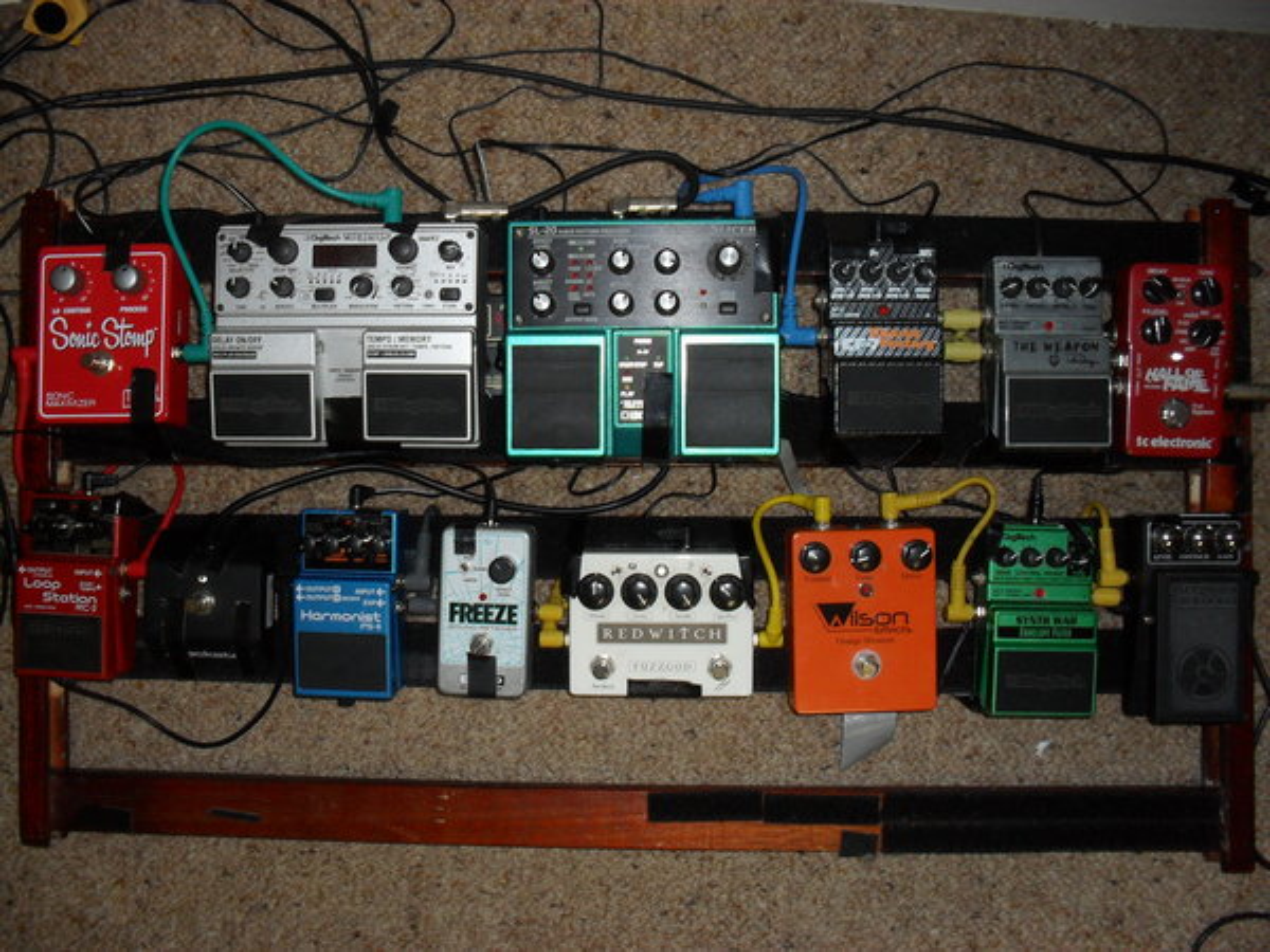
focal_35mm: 35
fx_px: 1284
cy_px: 476
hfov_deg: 52.6
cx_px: 635
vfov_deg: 40.7
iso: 200
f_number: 3.2
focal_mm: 6.3
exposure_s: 1/45
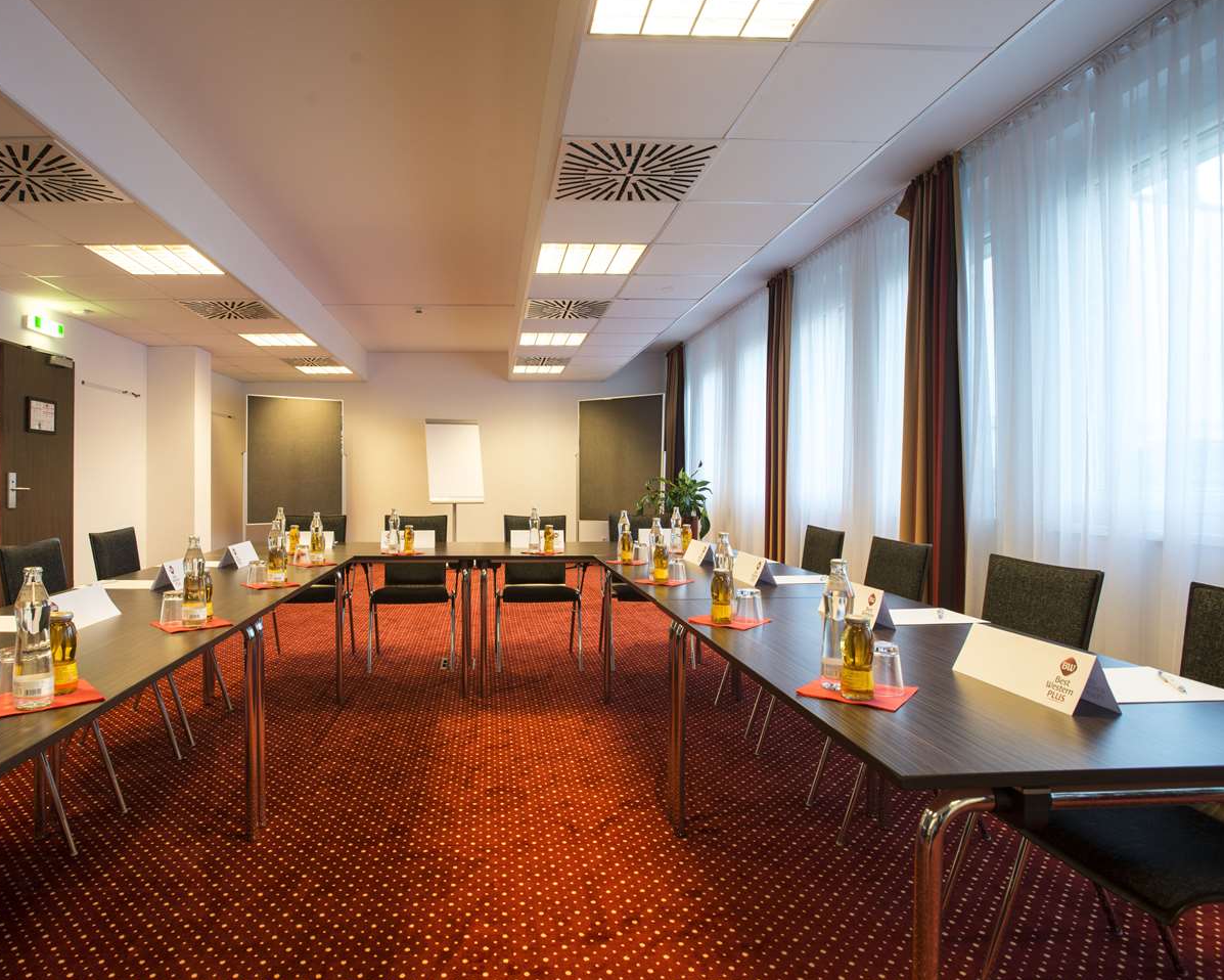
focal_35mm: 20
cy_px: 472
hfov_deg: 79.7
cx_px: 506
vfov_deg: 68.1
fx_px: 725
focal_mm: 17
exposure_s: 1/6
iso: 500
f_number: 9
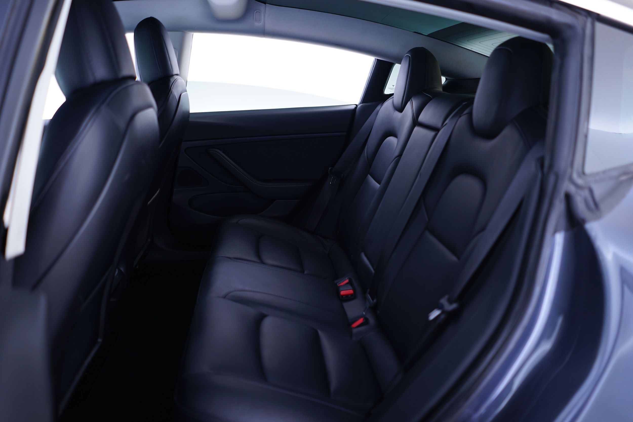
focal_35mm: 28
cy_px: 211
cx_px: 316
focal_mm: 28
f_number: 2
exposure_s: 1/3
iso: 125
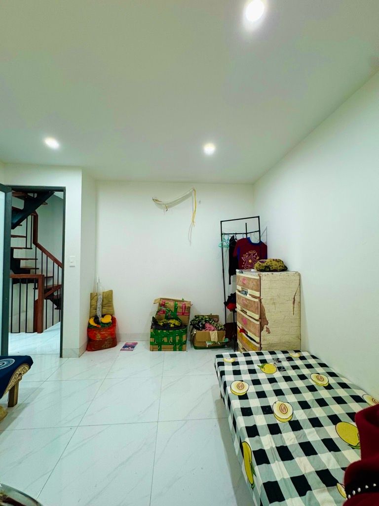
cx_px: 190
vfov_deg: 102.1
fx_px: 204
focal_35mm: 14
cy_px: 253
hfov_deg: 85.7
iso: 125
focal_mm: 2.22
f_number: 2.2
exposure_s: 1/100
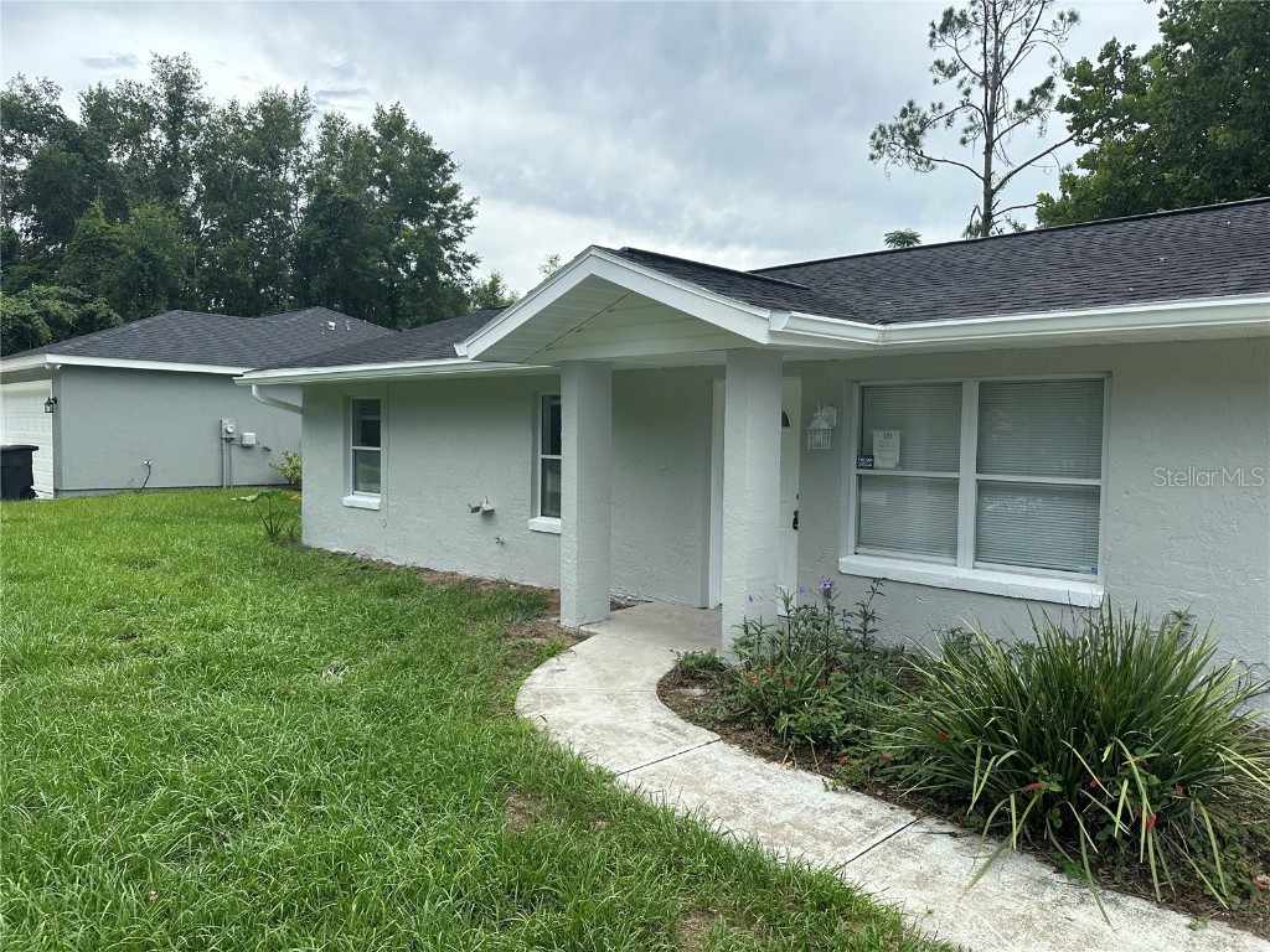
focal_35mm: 24
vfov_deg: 56.8
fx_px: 881
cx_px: 635
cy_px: 476
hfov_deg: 71.6
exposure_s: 1/2299
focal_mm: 6.86
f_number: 1.78
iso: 80
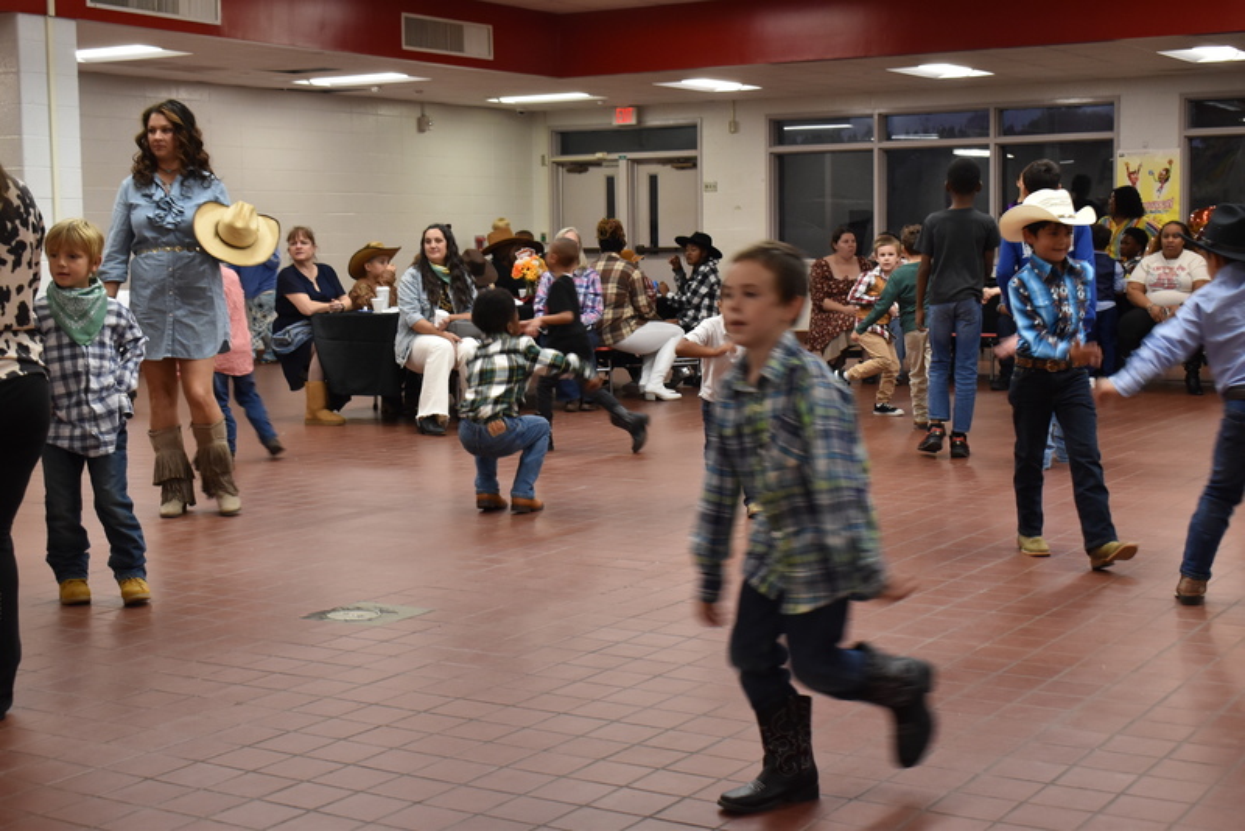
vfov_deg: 25.8
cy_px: 416
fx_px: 1816
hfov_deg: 37.8
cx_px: 622
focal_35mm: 52
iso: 1100
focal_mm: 35
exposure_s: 1/60
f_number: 7.1
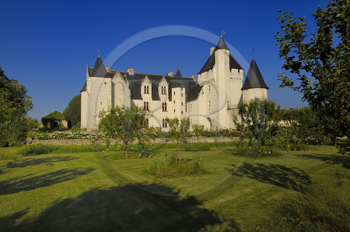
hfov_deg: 67.5
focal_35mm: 27
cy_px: 116
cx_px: 175
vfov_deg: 47.8
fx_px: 262
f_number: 11
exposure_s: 1/160
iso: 100
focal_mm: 18
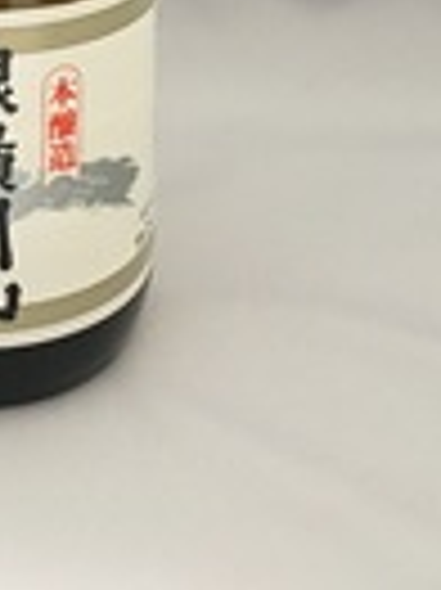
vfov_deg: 21.7
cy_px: -207
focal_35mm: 80
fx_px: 1361
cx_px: -22
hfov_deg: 17.9
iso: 200
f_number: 2.2
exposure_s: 1/15
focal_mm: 4.15
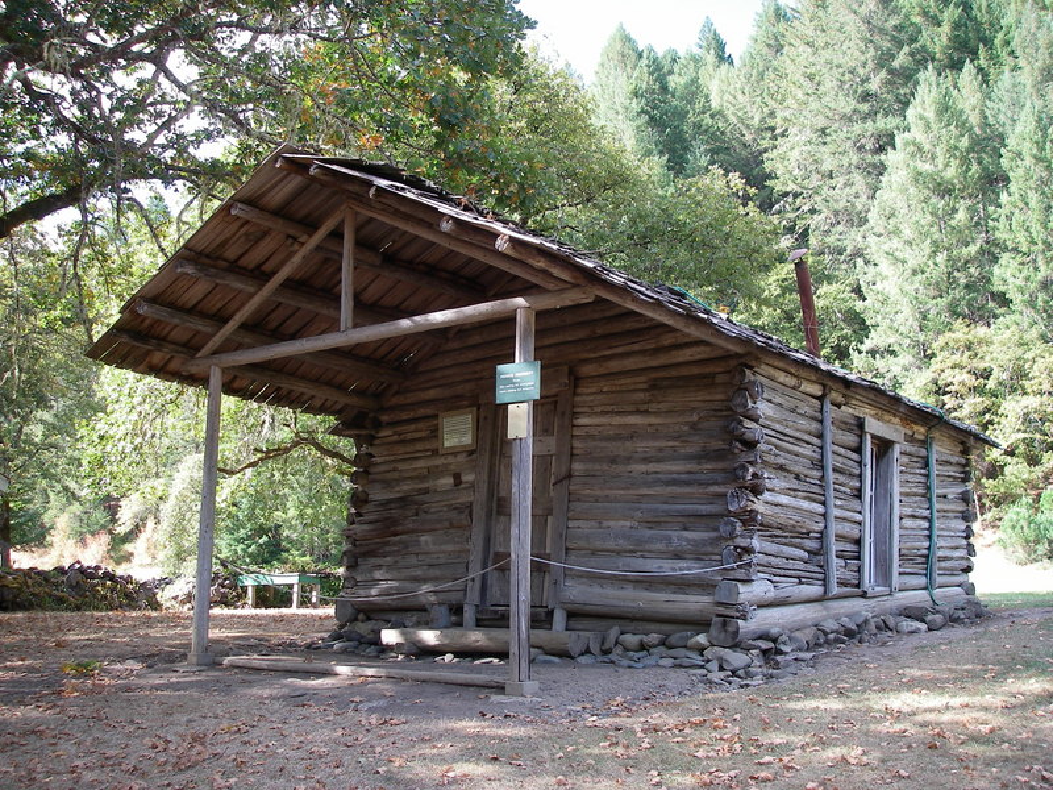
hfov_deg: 49.0
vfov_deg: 37.7
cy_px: 395
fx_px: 1156
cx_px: 526
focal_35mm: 38
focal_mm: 6.3
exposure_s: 1/80
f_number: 3.3
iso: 64
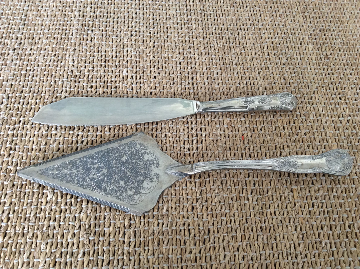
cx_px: 180
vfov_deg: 44.1
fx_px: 332
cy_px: 134
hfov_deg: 56.9
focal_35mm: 32
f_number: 2.4
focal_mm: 3.3
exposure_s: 1/25
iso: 80
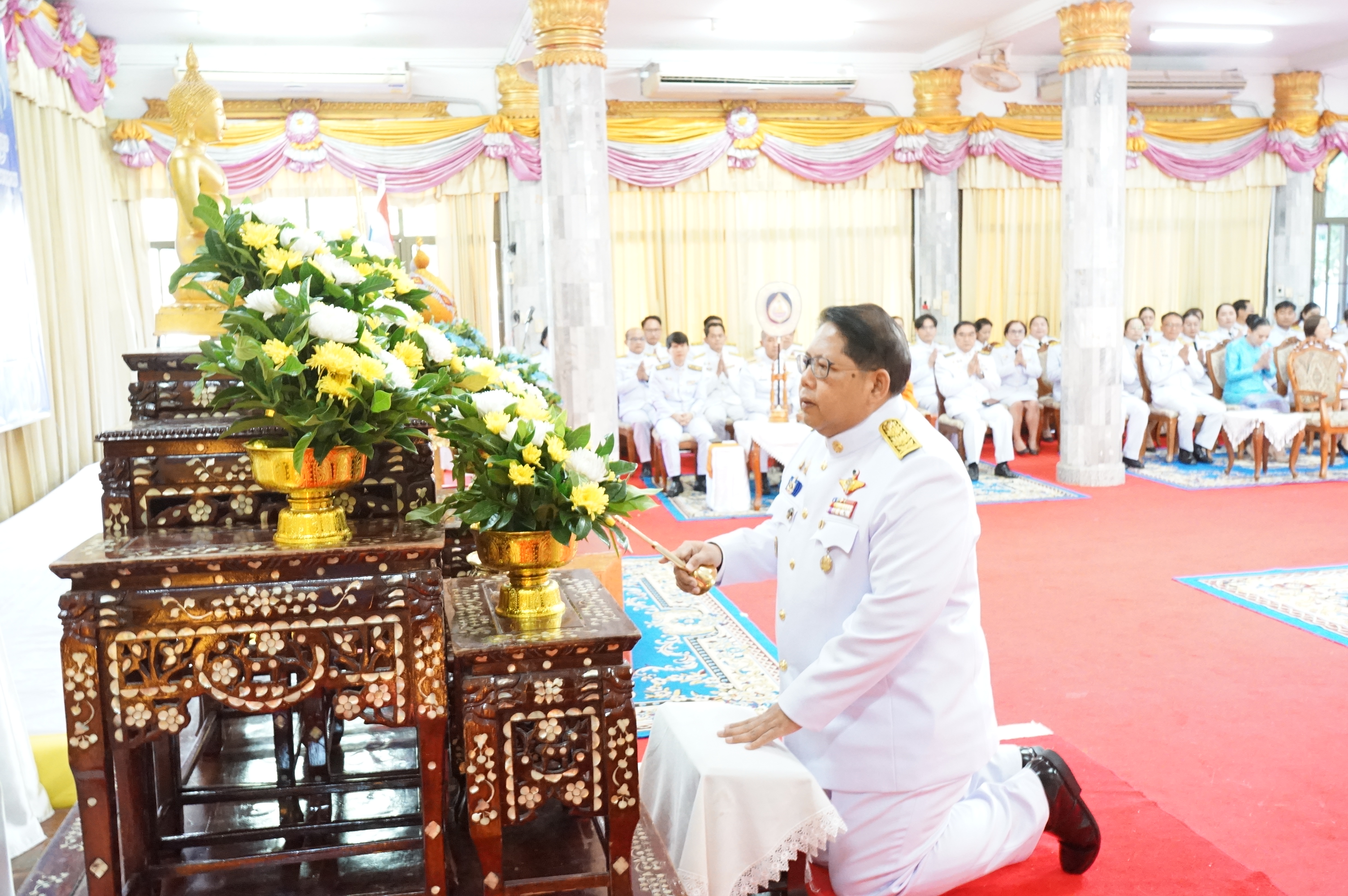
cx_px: 674
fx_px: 1235
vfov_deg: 39.9
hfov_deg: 57.3
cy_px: 448
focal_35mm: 33
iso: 8000
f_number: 10
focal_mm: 33
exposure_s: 1/8
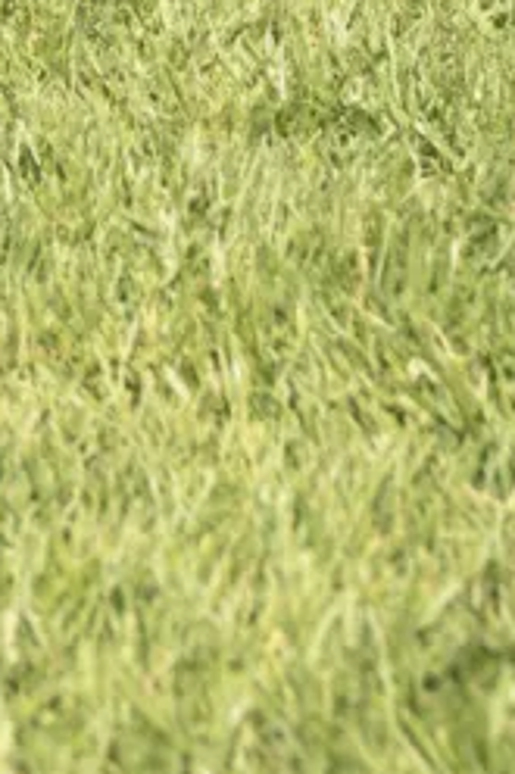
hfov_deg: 4.9
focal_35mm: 272
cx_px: -840
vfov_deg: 6.9
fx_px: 5844
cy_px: -1383
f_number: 5.6
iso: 200
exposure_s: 1/1000
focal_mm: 45
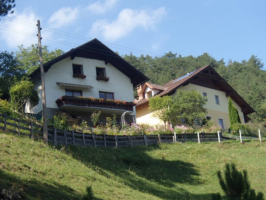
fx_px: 561
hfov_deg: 26.7
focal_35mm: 73
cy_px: 100
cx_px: 133
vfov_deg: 20.2
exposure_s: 1/200
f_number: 5.7
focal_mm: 13.09
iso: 100
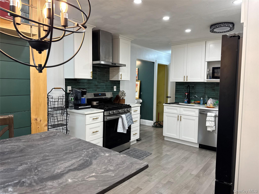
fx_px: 180
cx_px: 130
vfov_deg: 56.8
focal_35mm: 24
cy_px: 97
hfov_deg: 71.6
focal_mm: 6.76
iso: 160
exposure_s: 1/120
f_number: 1.78
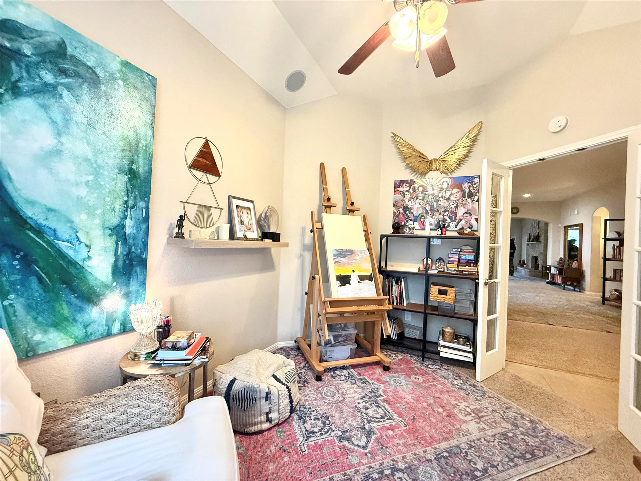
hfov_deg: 102.1
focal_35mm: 14
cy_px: 240
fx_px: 259
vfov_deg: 85.7
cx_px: 320
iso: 320
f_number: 2.2
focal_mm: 2.22
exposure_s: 1/60
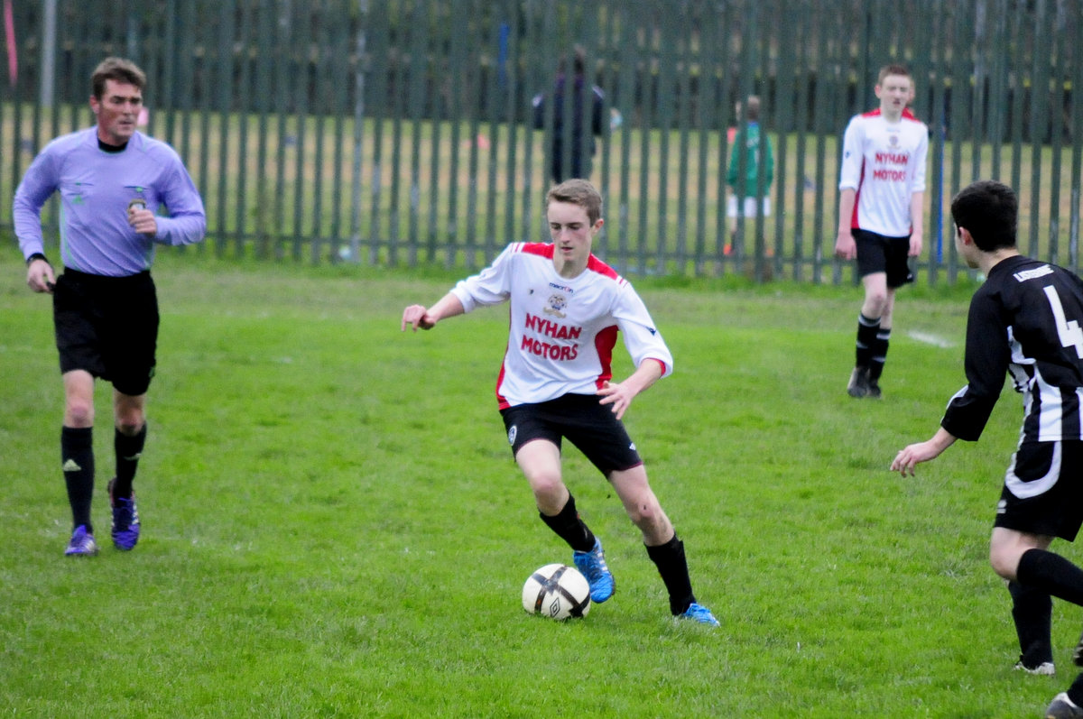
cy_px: 360
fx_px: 9014
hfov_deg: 6.9
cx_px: 542
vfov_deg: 4.6
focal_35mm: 300
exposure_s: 1/640
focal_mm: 200
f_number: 5.6
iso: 2500
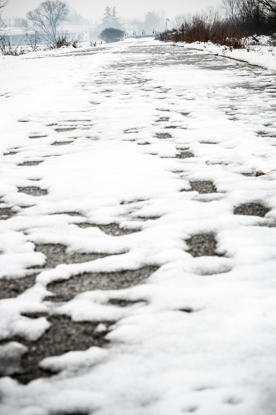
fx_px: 1211
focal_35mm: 105
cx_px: 138
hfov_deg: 13.0
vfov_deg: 19.5
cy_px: 208
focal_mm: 70
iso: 320
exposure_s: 1/40
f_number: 8
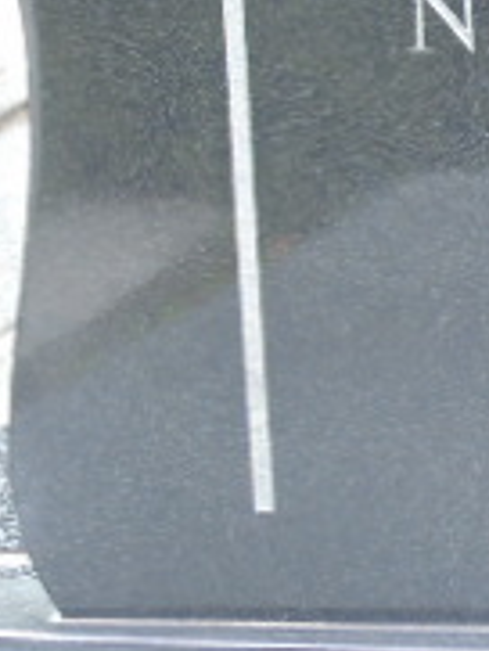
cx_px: 1007
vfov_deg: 5.2
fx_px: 7168
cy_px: 284
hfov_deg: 3.9
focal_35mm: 381
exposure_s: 1/30
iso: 100
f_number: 4.4
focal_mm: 19
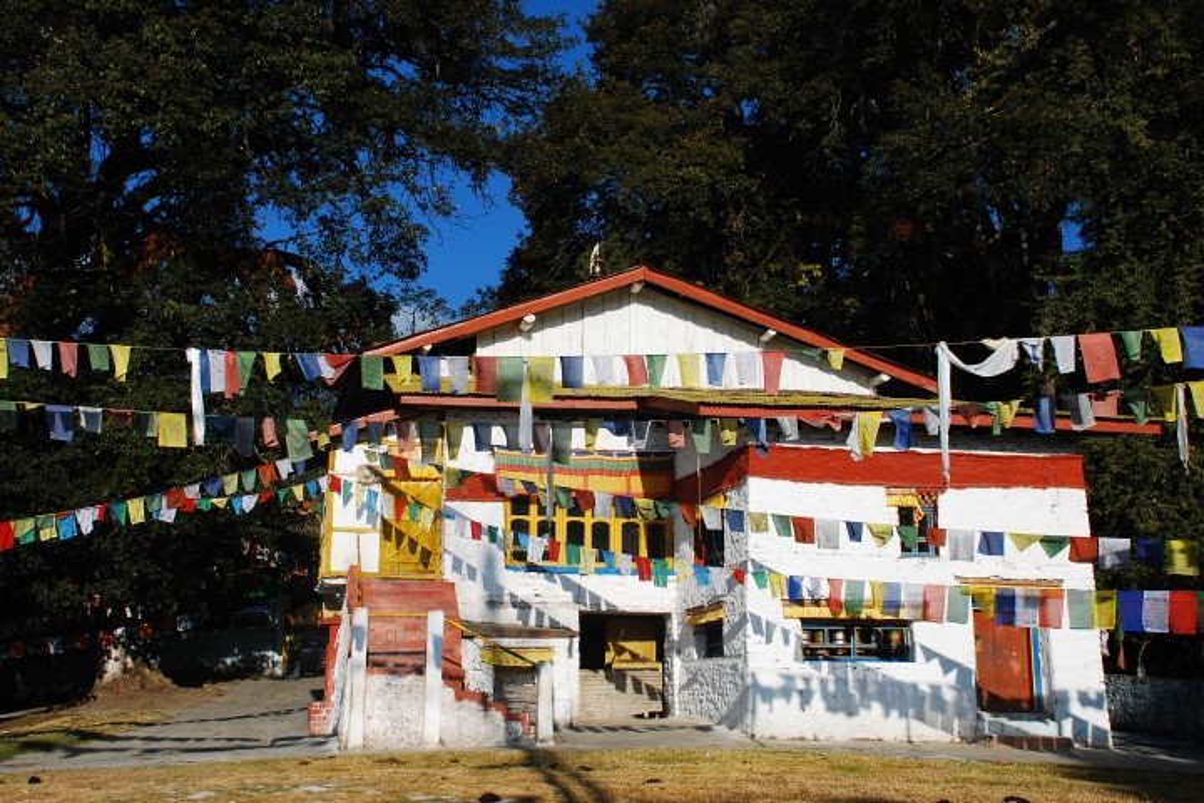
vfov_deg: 28.9
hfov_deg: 42.3
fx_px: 1555
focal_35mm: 46
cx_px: 602
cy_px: 402
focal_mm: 31
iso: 125
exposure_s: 1/400
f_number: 10
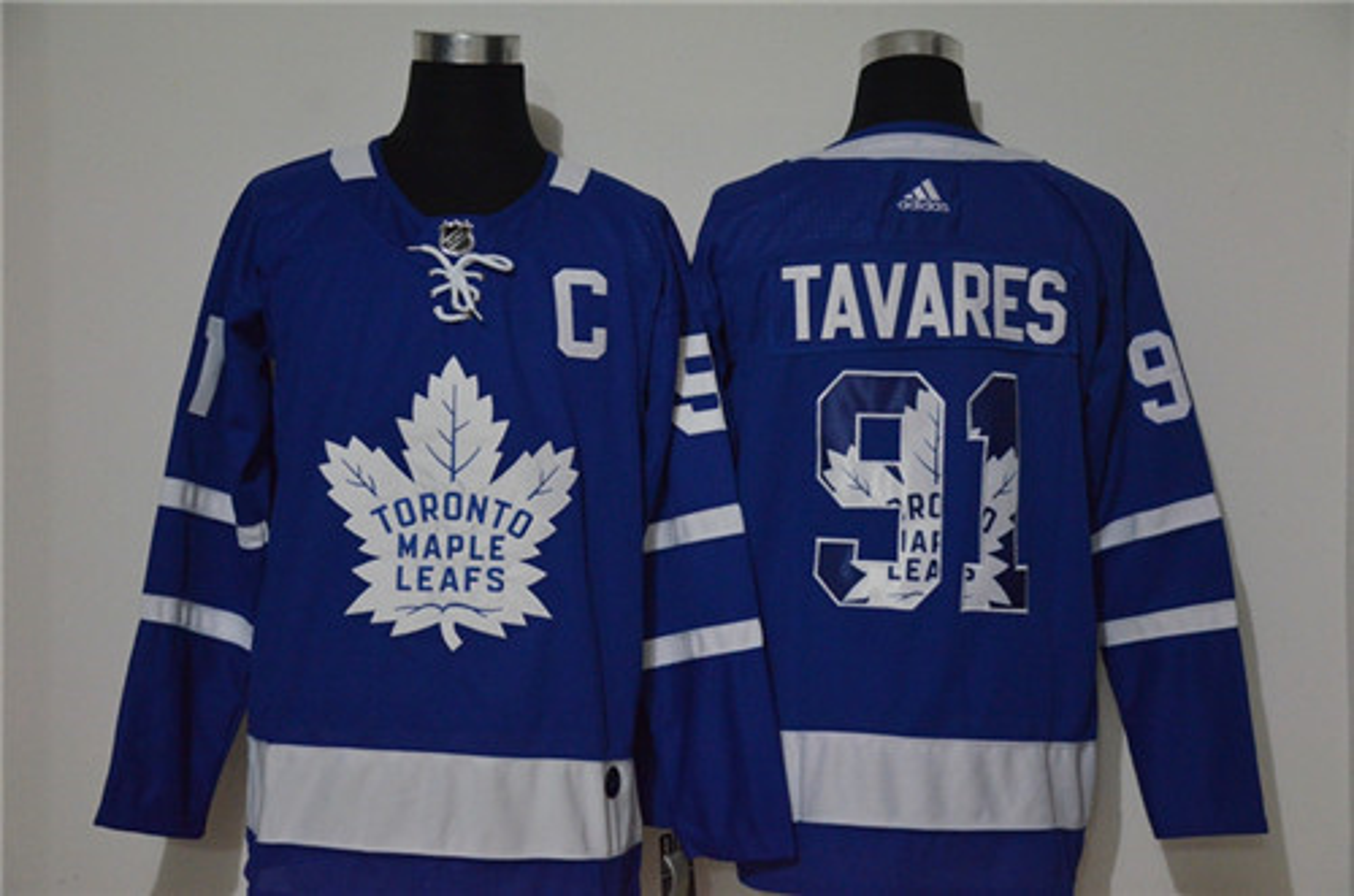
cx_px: 677
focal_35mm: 75
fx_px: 2815
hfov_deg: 27.0
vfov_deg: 18.1
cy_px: 448
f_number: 4.8
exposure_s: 1/30
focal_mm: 50
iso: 4000
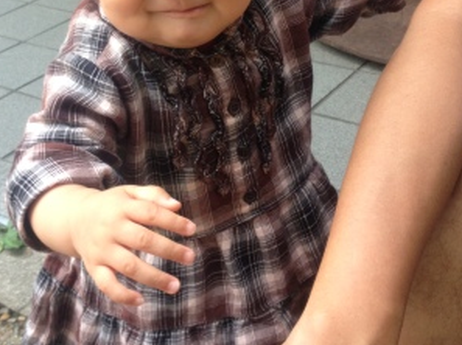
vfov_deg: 24.6
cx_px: 195
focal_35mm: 59
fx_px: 786
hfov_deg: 32.7
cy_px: 98
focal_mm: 4.28
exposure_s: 1/120
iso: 64
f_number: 2.4
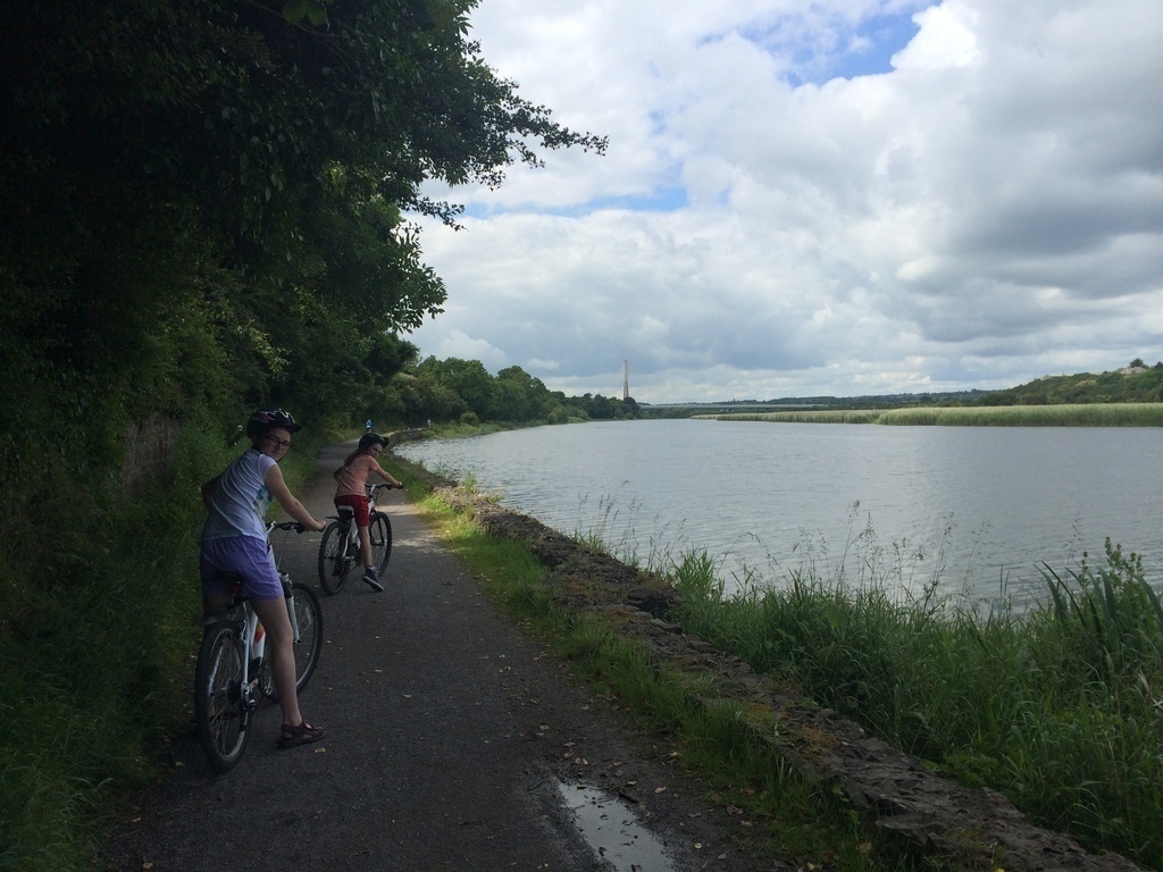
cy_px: 436
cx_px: 582
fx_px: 1008
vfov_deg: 46.8
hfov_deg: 60.0
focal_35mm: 30
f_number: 2.2
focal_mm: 4.12
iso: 40
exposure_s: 1/2415
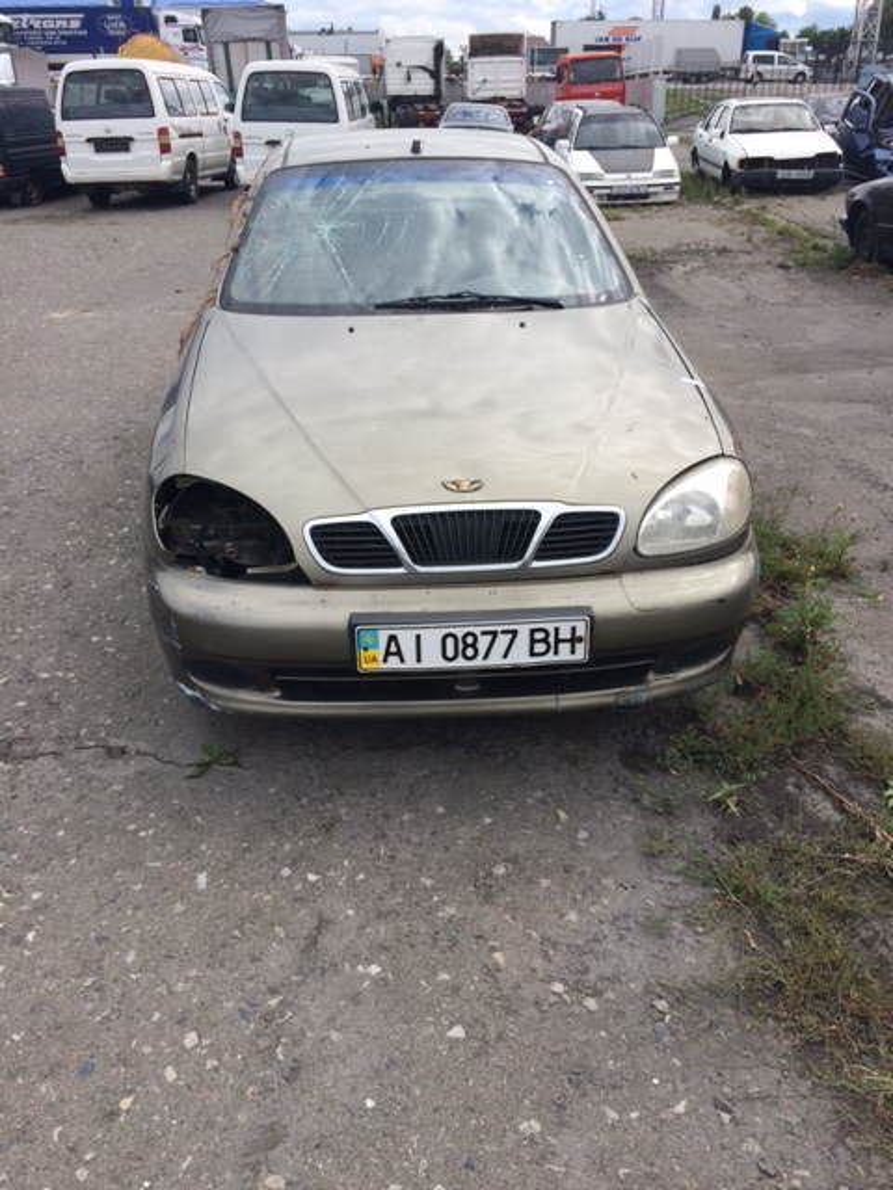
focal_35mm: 29
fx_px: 997
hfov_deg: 48.2
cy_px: 595
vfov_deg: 61.7
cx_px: 446
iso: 32
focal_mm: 4.15
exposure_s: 1/1466
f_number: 2.2
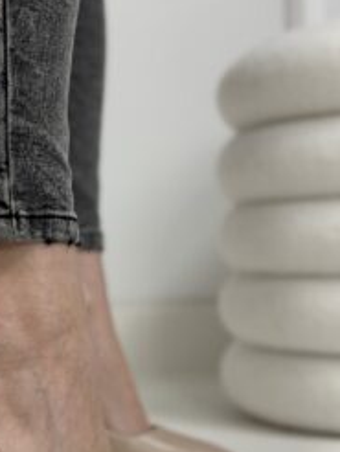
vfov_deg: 24.6
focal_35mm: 78
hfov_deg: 18.8
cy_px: 356
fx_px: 1020
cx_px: 74
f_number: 1.78
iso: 125
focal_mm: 6.86
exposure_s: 1/100
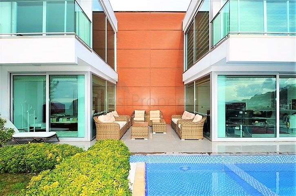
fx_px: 148
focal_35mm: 18
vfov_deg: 67.1
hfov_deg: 90.1
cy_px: 98
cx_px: 148
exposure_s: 1/200
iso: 100
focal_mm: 12
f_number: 7.1
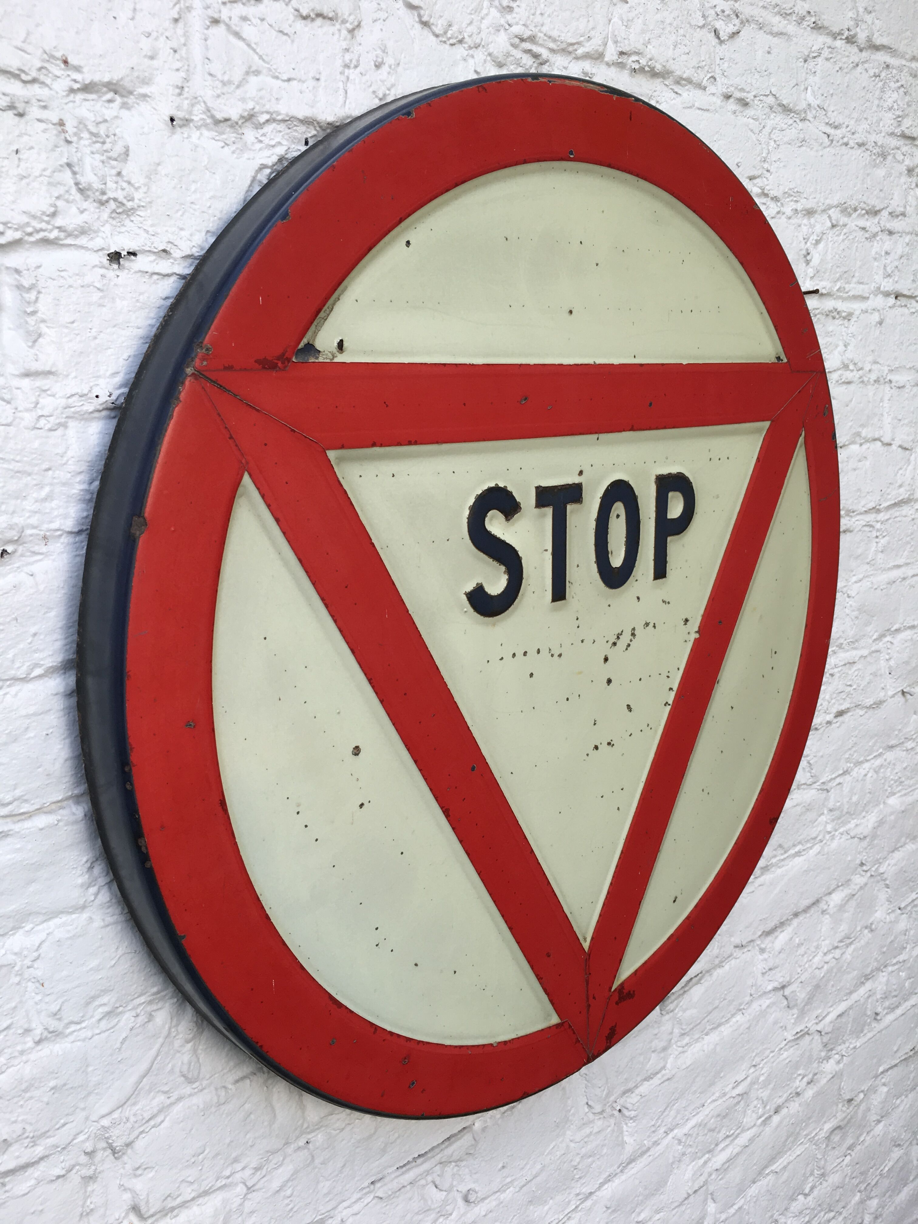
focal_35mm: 29
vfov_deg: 61.7
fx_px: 1025
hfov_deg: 48.2
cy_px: 612
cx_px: 459
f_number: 2.2
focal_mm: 4.15
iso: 25
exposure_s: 1/195
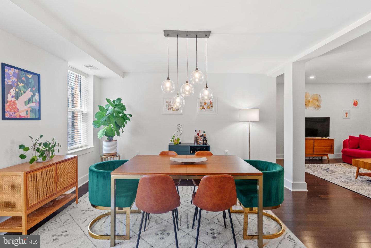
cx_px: 186
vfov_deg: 73.8
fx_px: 165
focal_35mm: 16
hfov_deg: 96.7
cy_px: 124
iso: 2500
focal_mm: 16
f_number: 6.3
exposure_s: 1/15
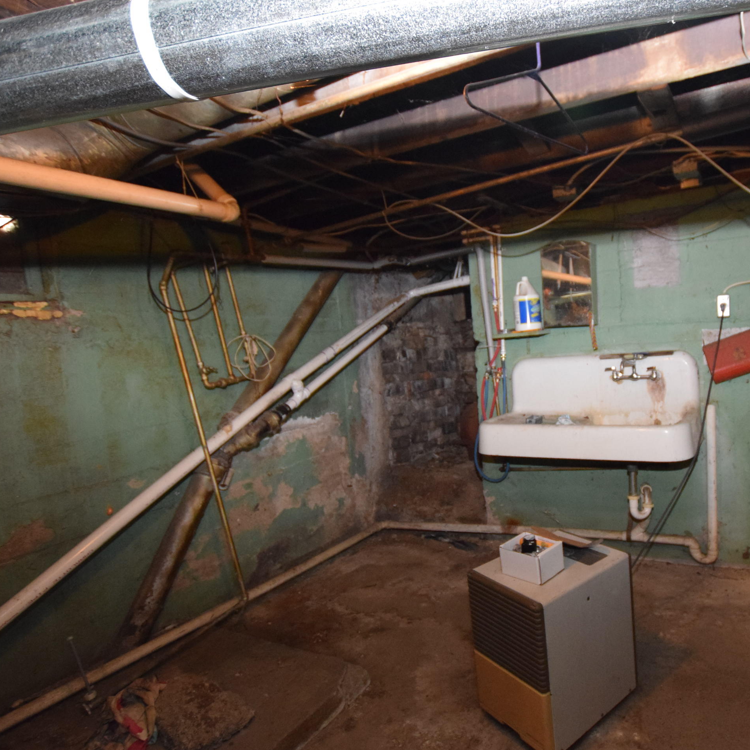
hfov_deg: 71.6
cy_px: 372
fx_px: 490
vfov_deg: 74.8
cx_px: 526
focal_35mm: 20
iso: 3200
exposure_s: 1/60
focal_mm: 10
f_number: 3.5
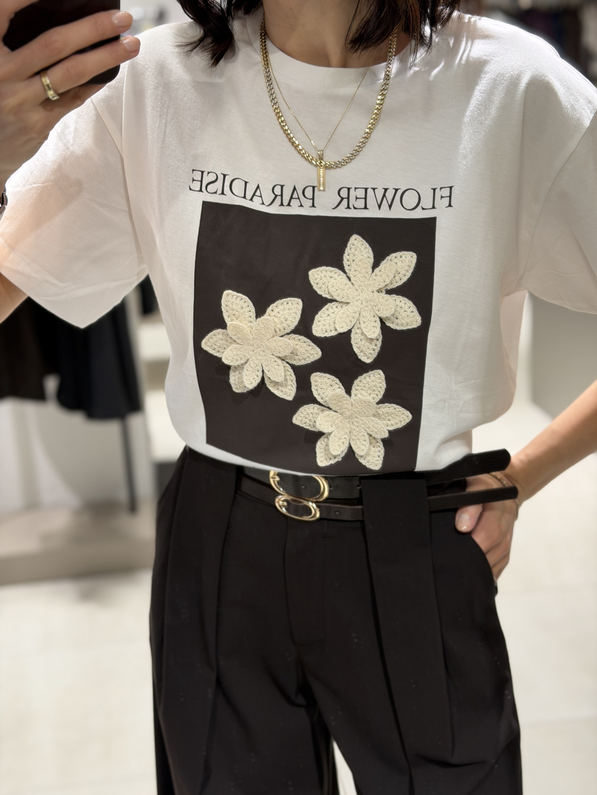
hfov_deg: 30.3
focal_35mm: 48
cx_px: 298
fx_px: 1104
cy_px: 398
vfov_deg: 39.7
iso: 50
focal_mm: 6.76
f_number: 1.78
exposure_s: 1/50
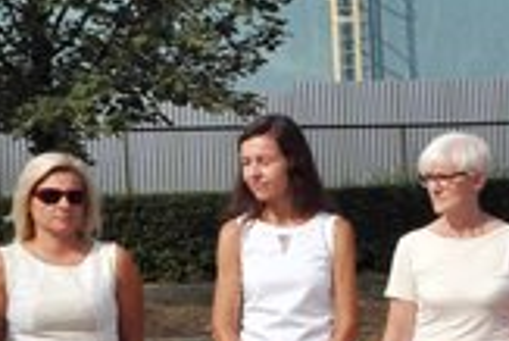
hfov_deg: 6.4
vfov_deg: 4.4
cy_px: 413
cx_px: 1009
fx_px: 4401
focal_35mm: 311
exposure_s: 1/2500
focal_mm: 52
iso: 640
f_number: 13
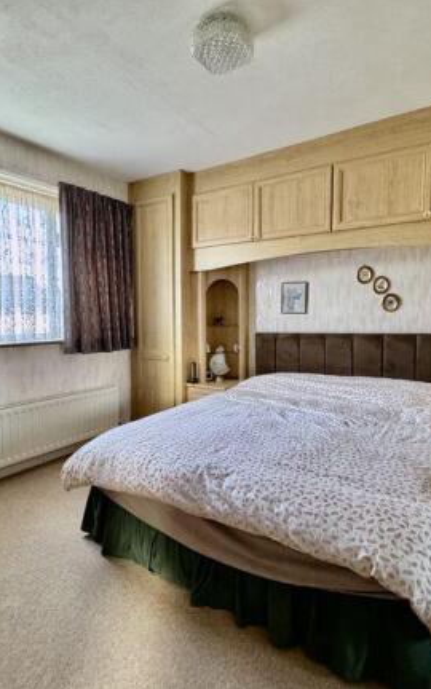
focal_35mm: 20
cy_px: 342
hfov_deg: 59.6
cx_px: 205
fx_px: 376
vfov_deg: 85.1
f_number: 2.2
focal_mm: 2.22
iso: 400
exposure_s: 1/60
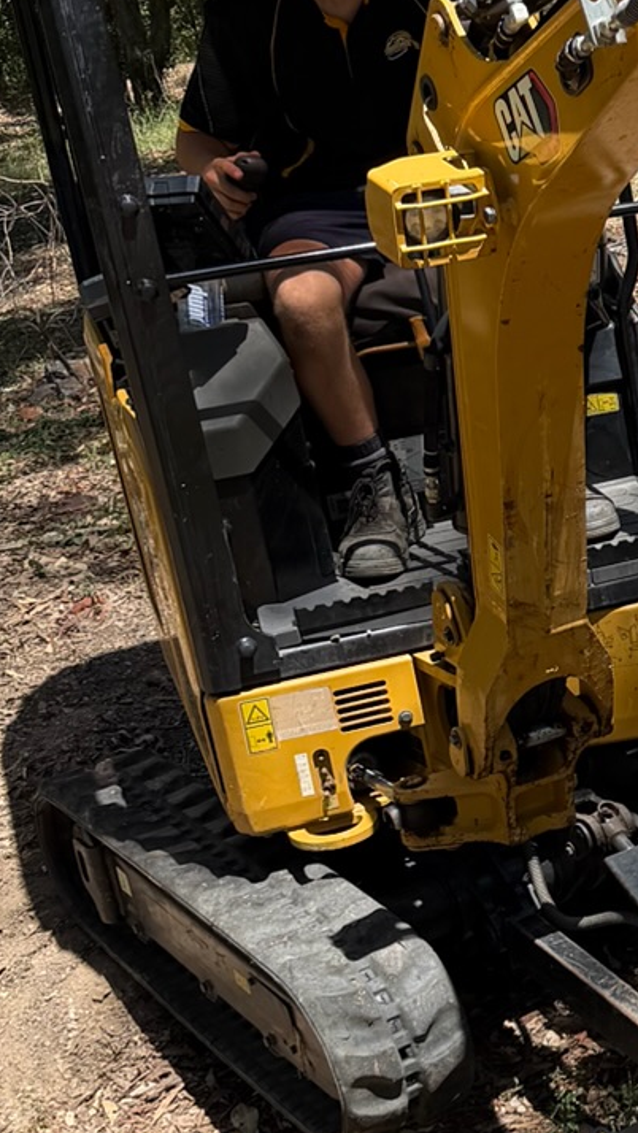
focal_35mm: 75
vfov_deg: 28.1
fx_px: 2254
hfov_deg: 14.5
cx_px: 1084
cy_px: 700
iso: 80
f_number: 1.78
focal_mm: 6.76
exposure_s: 1/1949
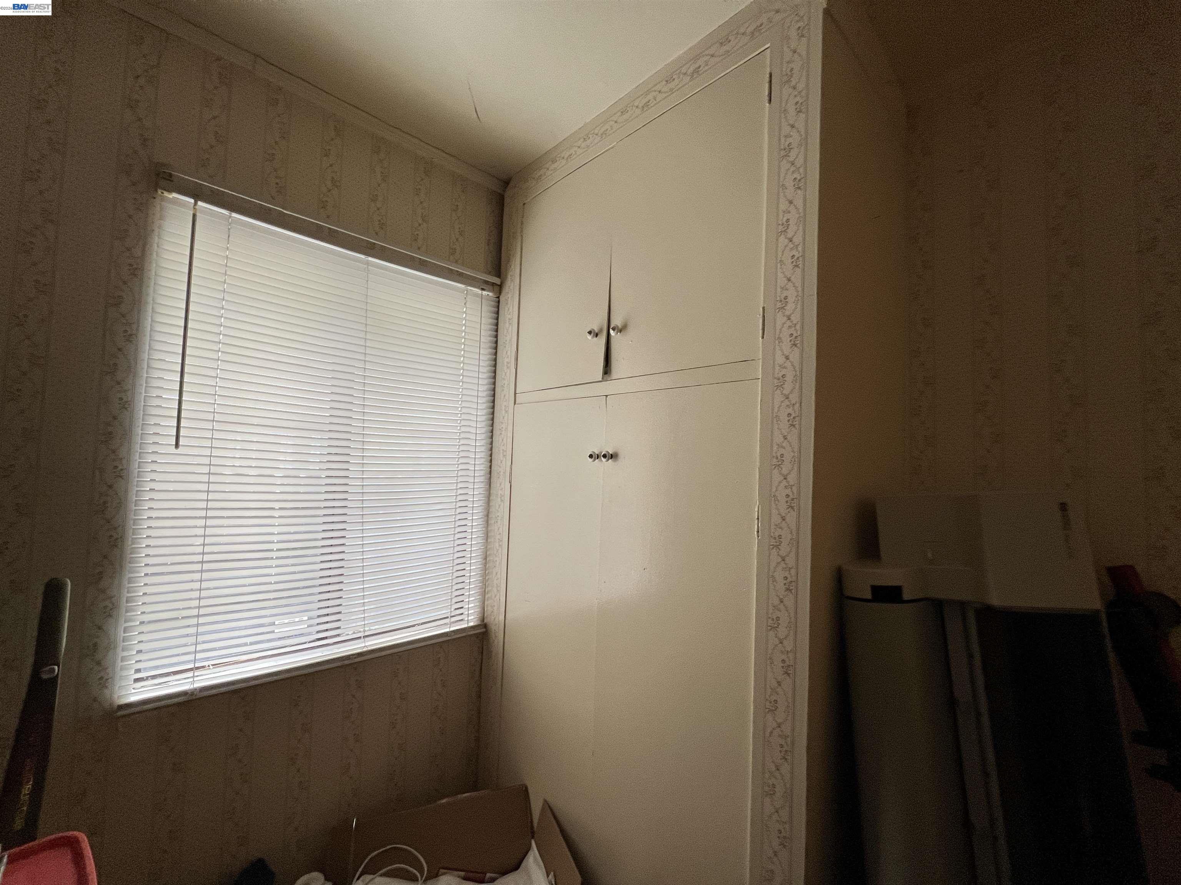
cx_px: 590
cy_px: 442
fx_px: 444
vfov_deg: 89.9
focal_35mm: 13
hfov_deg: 106.2
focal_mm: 1.57
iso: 200
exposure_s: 1/120
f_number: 1.8
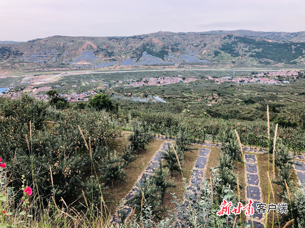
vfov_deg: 49.7
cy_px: 114
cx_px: 152
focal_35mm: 28
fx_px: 247
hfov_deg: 63.4
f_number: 1.8
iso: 50
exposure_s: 1/120
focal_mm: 4
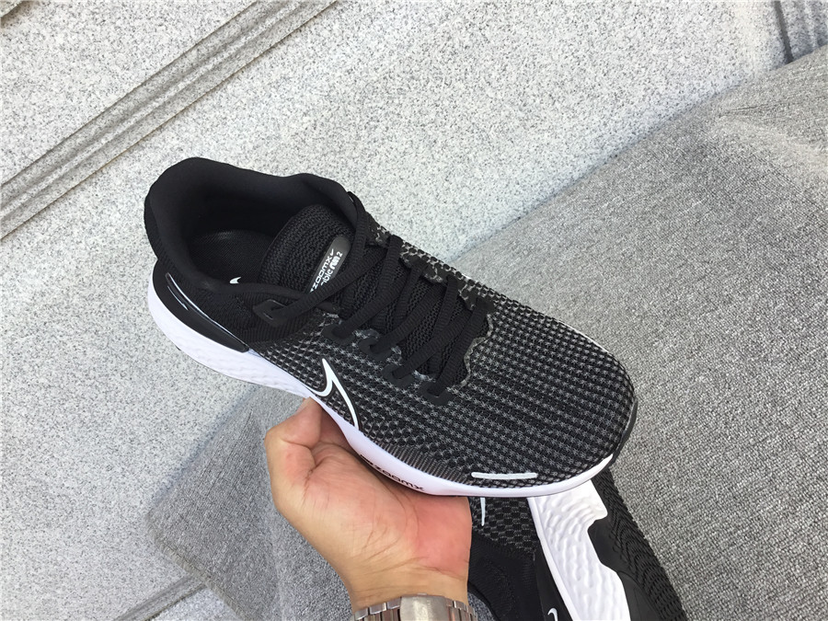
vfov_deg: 45.4
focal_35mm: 31
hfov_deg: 58.4
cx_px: 414
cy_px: 310
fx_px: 742
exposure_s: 1/141
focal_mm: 3.3
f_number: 2.4
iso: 25
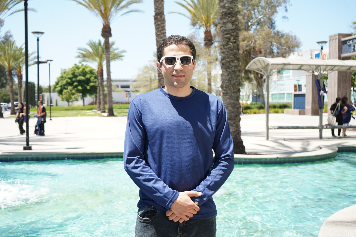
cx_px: 178
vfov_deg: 31.9
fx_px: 415
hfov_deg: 46.4
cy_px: 118
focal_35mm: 42
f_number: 5
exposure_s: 1/250
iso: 125
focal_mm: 42
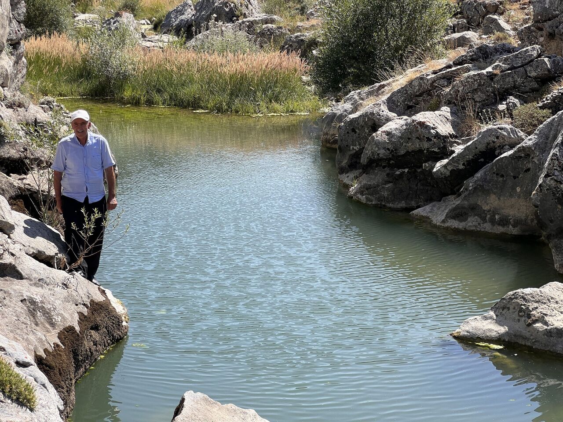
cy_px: 211
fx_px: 1252
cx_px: 282
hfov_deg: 25.3
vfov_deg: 19.1
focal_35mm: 77
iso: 32
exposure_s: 1/475
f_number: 2.8
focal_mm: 9
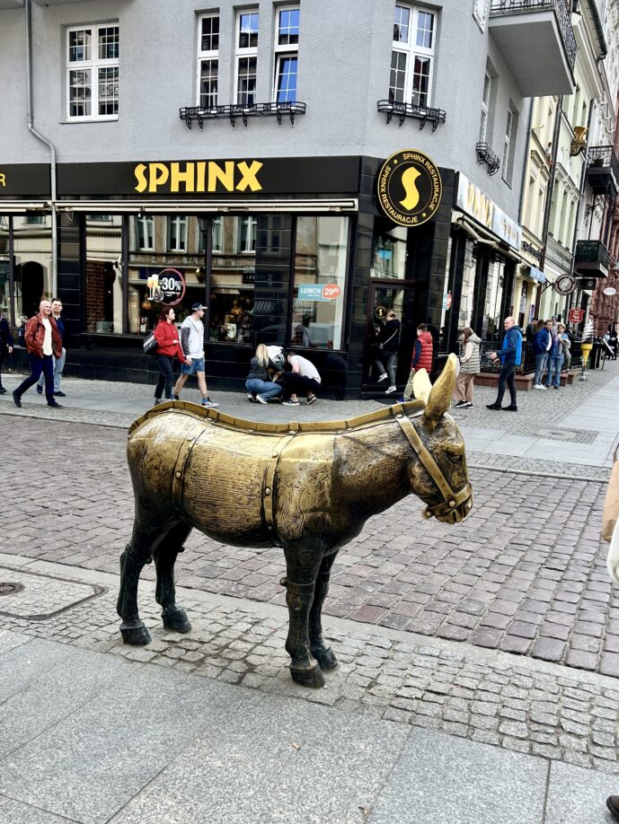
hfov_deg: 48.2
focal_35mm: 29
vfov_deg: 61.5
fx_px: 691
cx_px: 301
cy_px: 454
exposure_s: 1/873
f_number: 1.5
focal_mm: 5.7
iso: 50
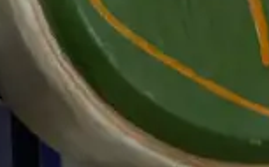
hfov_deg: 6.9
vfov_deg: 3.9
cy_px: -691
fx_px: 2188
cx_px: -187
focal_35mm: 299
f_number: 4.6
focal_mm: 21
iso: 500
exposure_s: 1/60
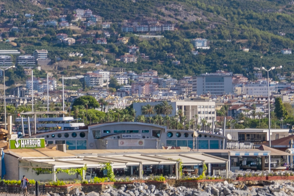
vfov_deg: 7.1
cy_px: 57
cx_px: -320
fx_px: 1585
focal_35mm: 194
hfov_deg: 9.8
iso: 125
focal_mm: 35
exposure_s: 1/3
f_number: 11
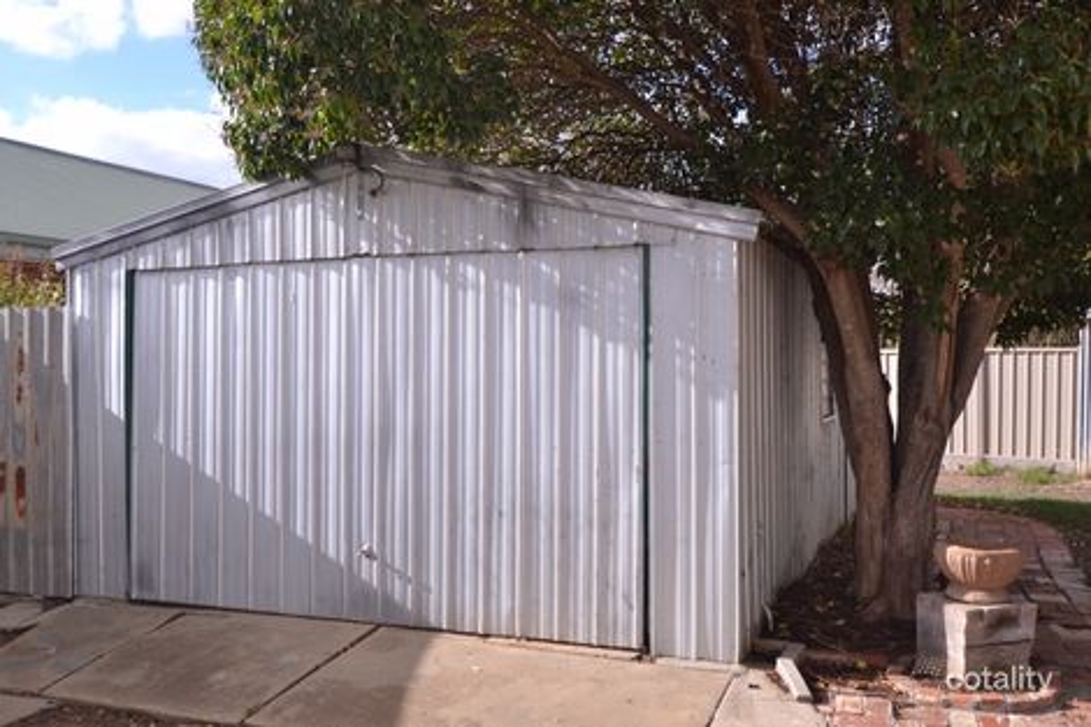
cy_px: 364
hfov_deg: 53.1
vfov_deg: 36.8
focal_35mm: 36
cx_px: 546
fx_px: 1091
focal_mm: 24
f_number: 4.5
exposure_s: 1/1250
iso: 400
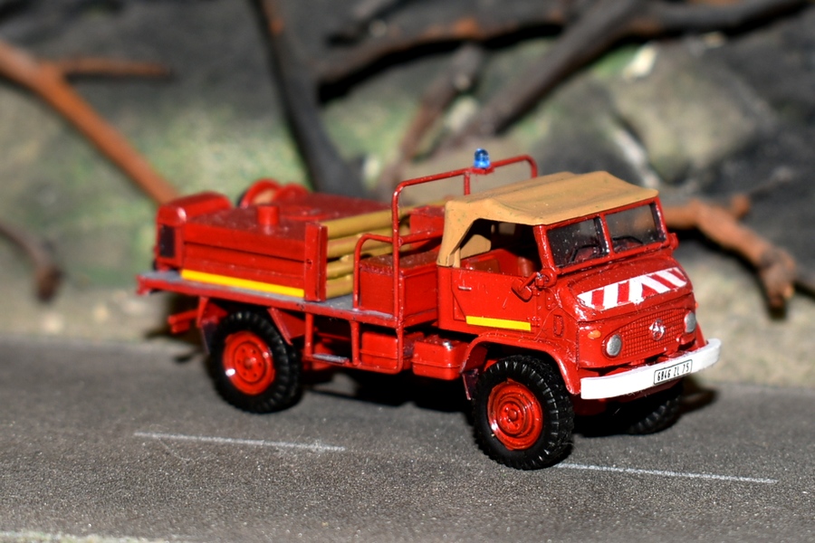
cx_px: 408
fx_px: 1630
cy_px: 272
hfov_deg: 28.1
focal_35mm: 72
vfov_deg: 18.9
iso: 100
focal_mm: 48
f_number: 8
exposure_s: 1/60
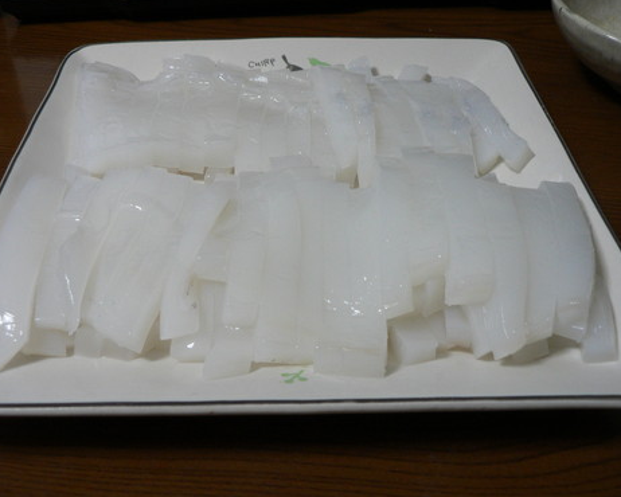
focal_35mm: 38
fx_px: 699
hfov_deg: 47.9
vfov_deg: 39.2
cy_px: 246
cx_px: 293
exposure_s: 1/30
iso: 150
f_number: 2.8
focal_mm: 6
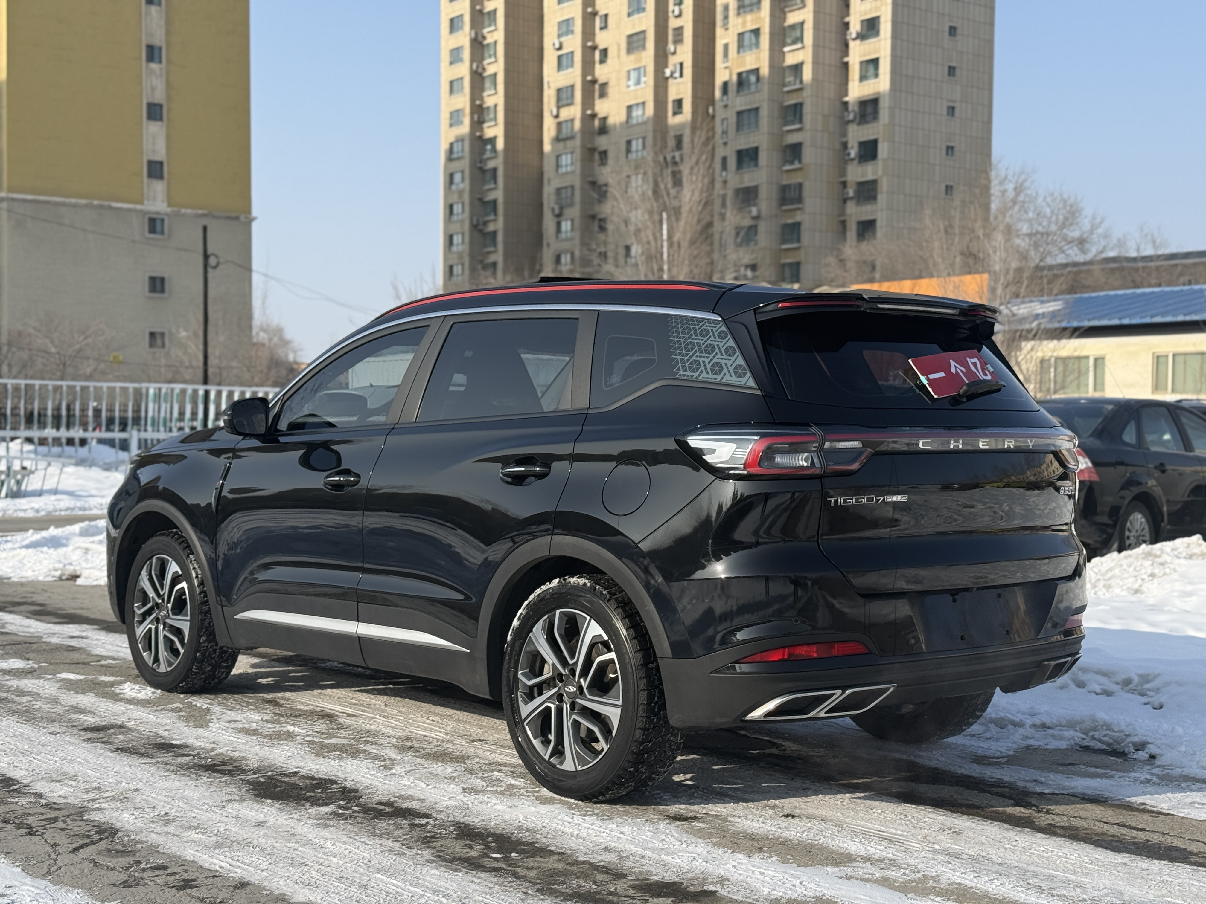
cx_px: 603
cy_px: 452
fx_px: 1672
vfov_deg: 30.3
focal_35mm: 48
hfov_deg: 39.7
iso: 100
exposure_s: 1/4098
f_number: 1.78
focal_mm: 6.76
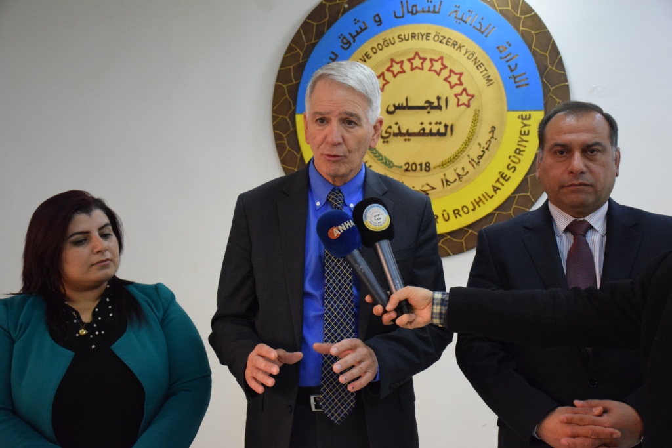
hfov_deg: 41.1
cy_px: 224
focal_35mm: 48
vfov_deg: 28.1
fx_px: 896
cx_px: 336
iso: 3200
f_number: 4
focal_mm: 32
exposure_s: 1/200
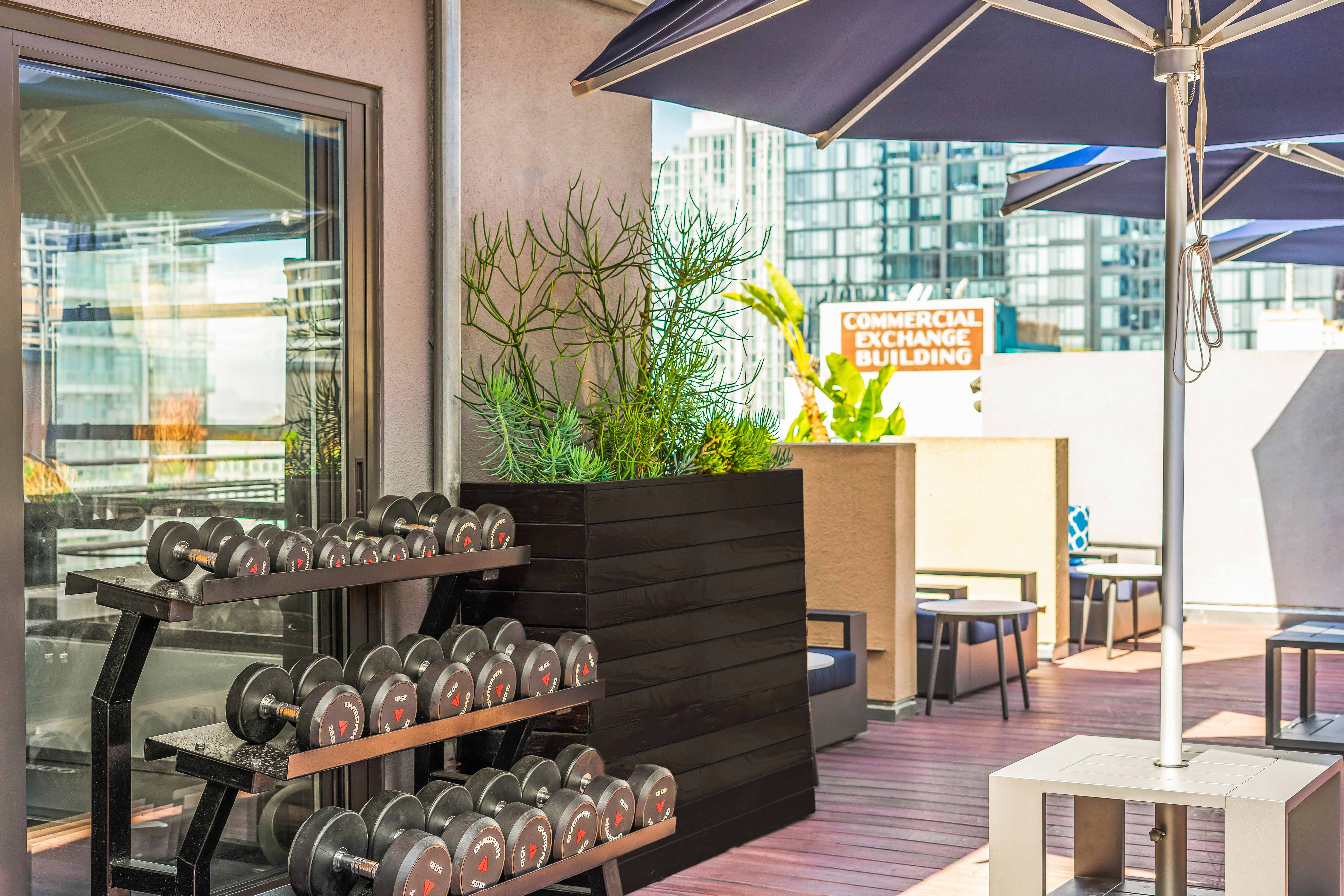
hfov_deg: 39.6
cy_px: 448
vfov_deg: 27.0
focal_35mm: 50
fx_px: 1867
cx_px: 672
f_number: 4.5
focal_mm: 50
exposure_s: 1/250
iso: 64
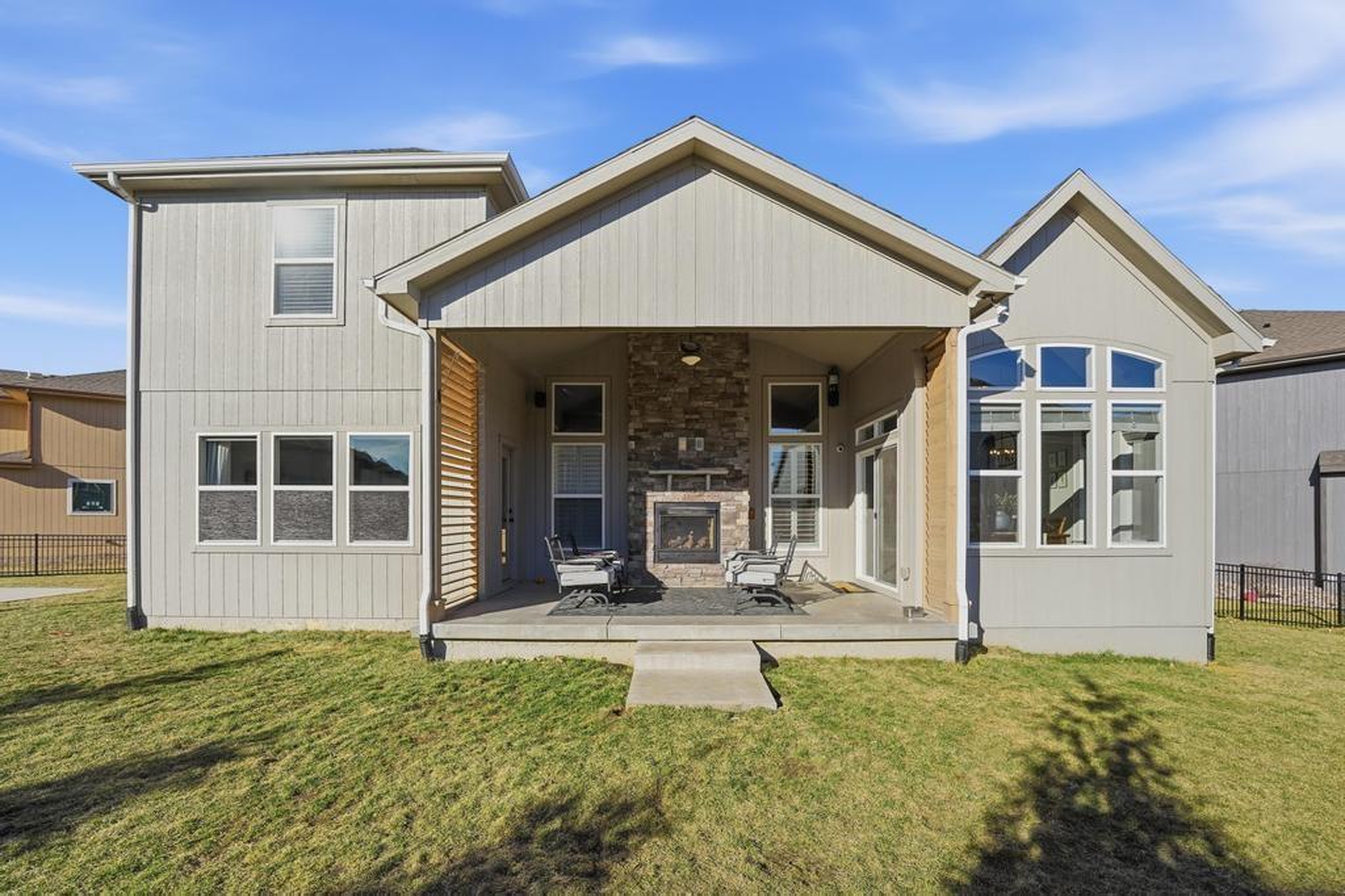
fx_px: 523
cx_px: 672
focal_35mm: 14
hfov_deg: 104.3
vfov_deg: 81.2
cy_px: 448
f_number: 7.1
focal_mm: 14
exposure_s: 1/1600
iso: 100
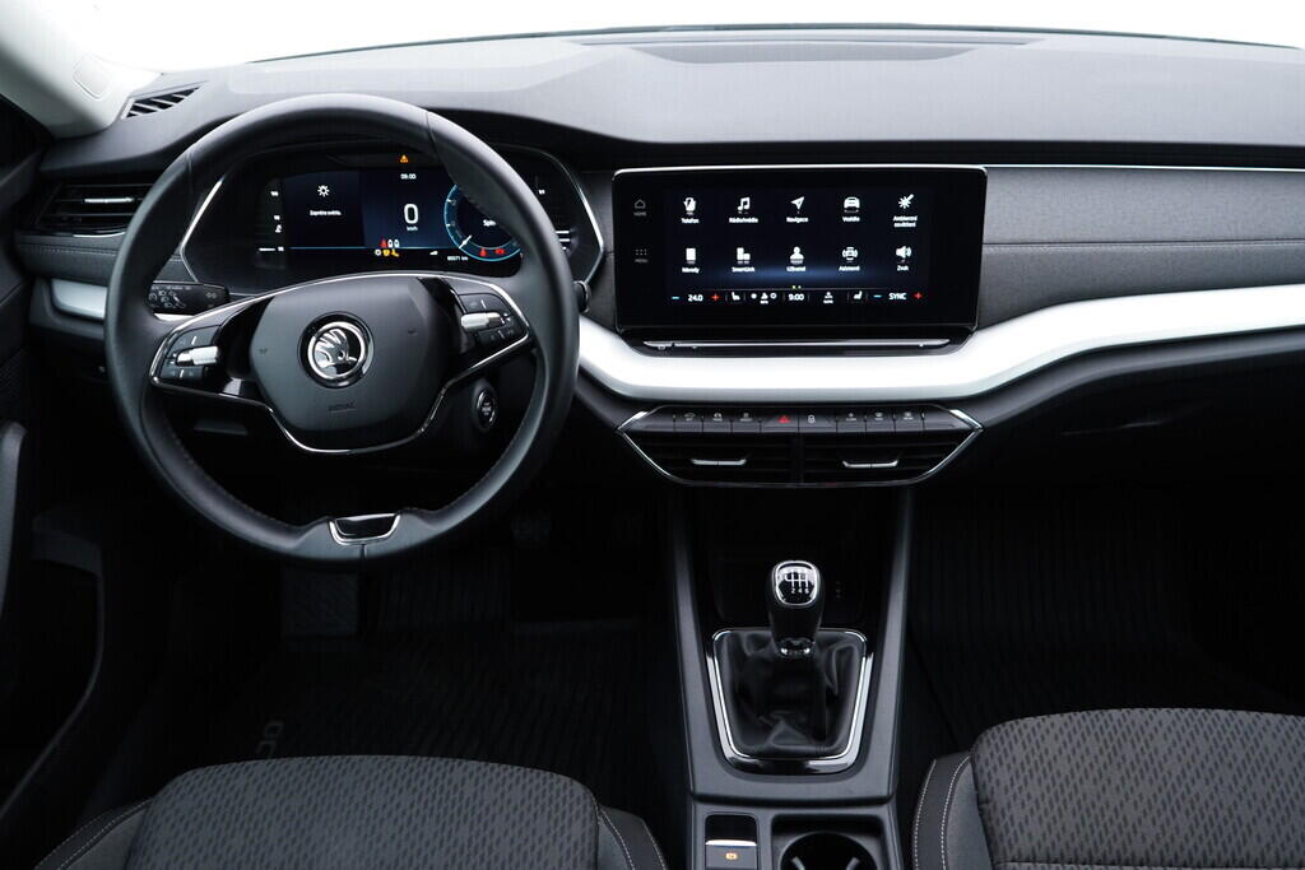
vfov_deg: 36.9
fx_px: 1305
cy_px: 435
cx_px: 652
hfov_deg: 53.1
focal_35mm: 36
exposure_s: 1/40
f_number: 2.8
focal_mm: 24
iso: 250
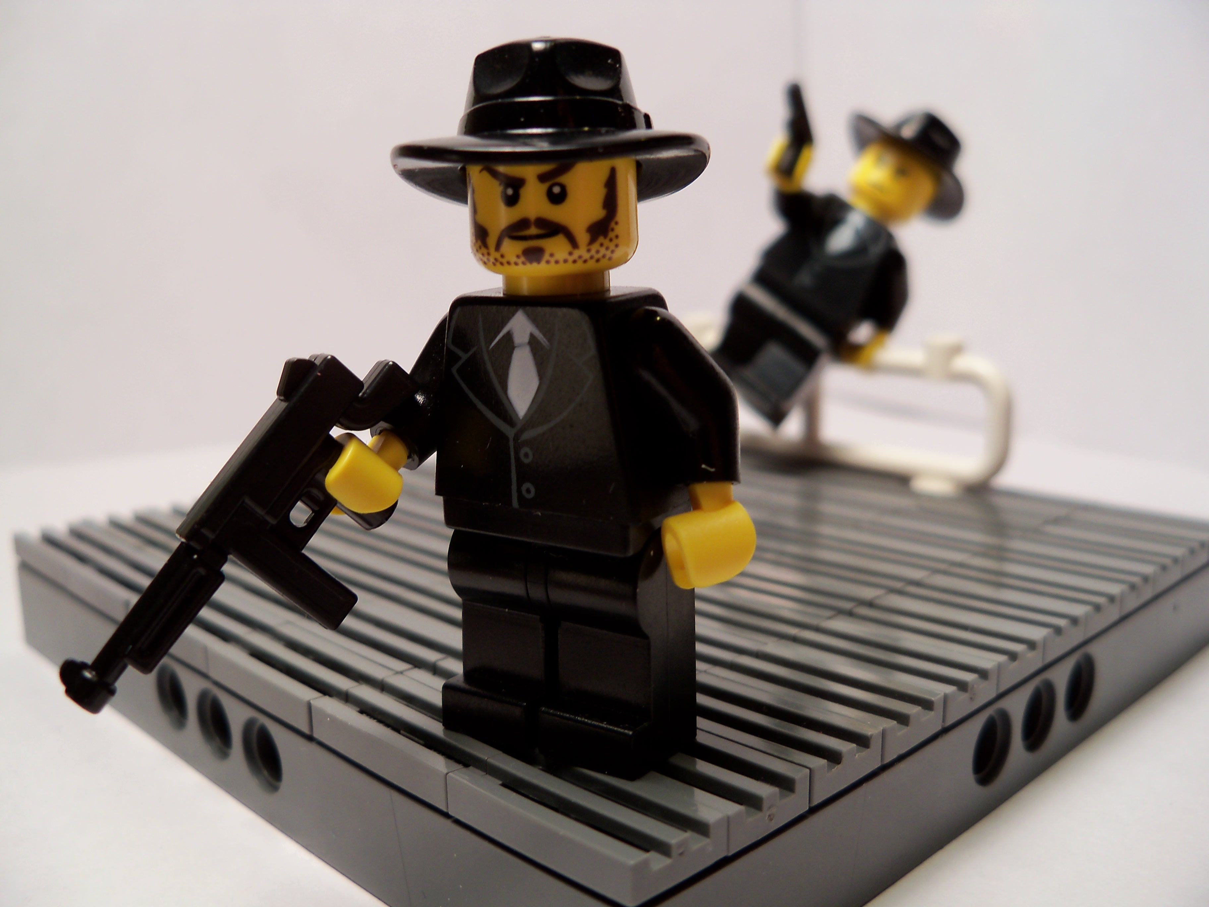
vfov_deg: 40.7
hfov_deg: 52.6
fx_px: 1222
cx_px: 604
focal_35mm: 35
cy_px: 454
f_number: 3.5
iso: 80
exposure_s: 1/40
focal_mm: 6.2
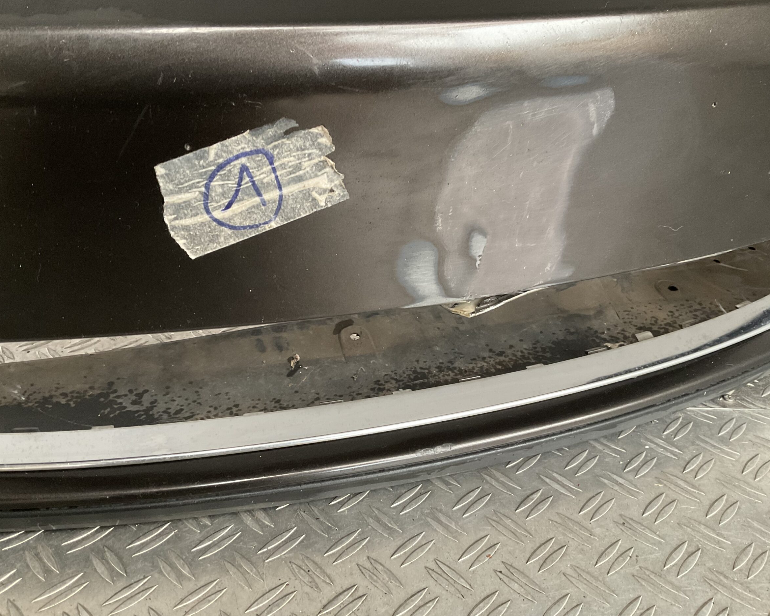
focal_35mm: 31
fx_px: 706
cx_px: 352
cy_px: 303
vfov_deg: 47.1
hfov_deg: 57.1
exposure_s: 1/50
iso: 250
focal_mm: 3
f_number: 1.8
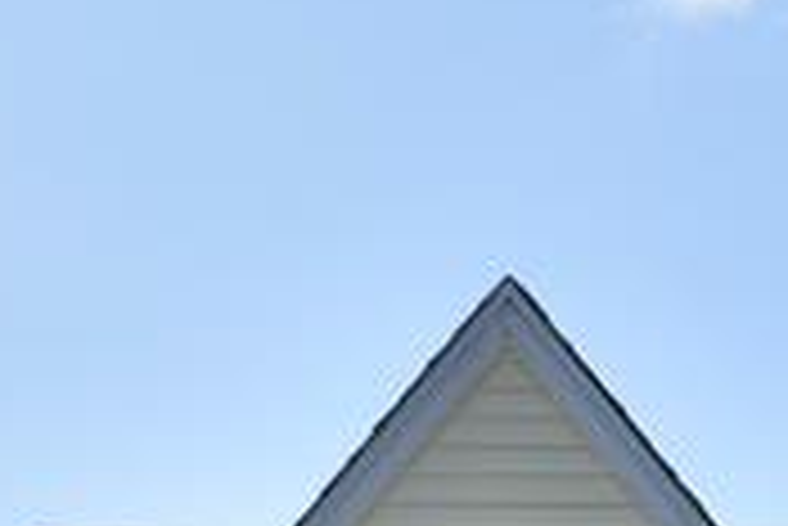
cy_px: 1430
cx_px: 806
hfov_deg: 8.1
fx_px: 5562
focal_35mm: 254
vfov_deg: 5.2
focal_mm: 29
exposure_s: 1/1600
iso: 400
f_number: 6.3
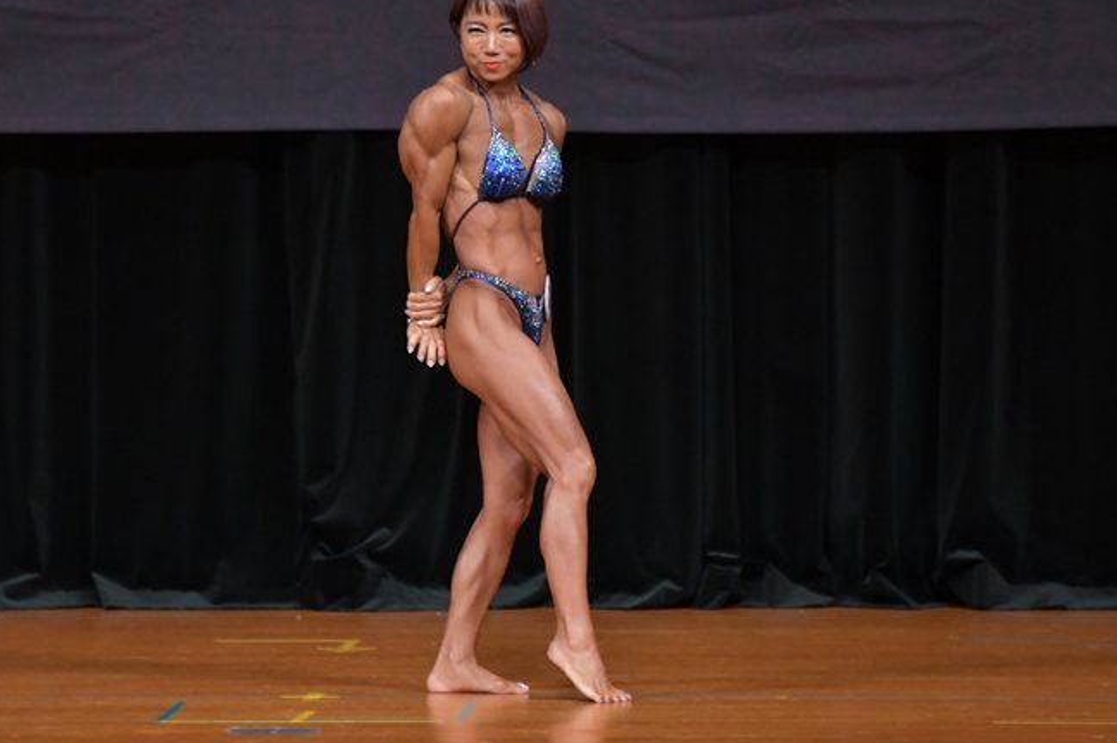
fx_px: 11130
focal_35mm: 359
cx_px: 523
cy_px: 321
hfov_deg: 5.7
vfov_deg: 3.8
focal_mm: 200
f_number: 5.6
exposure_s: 1/400
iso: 4000
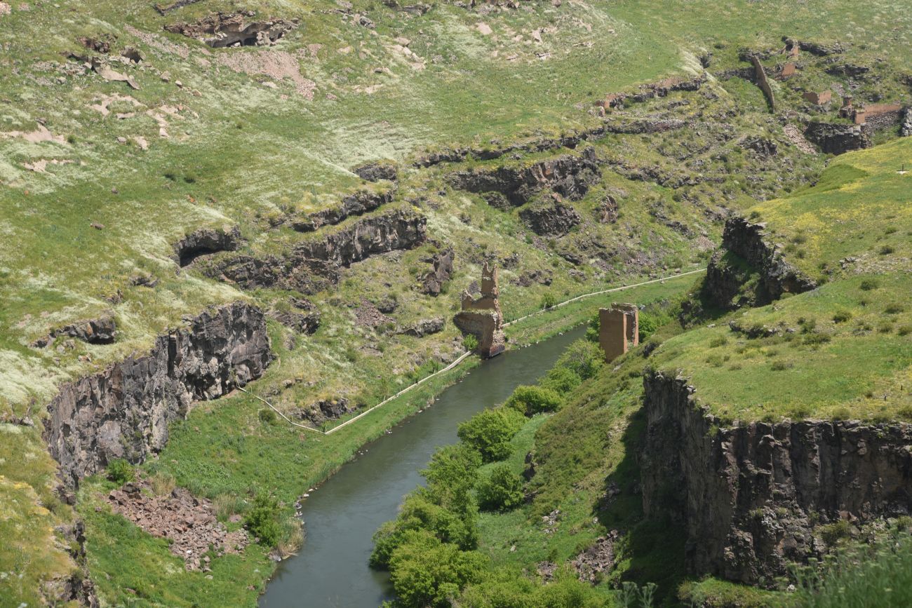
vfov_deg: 27.0
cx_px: 456
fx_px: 1267
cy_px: 304
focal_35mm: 50
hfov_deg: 39.6
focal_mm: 50
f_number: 11
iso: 125
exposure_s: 1/125
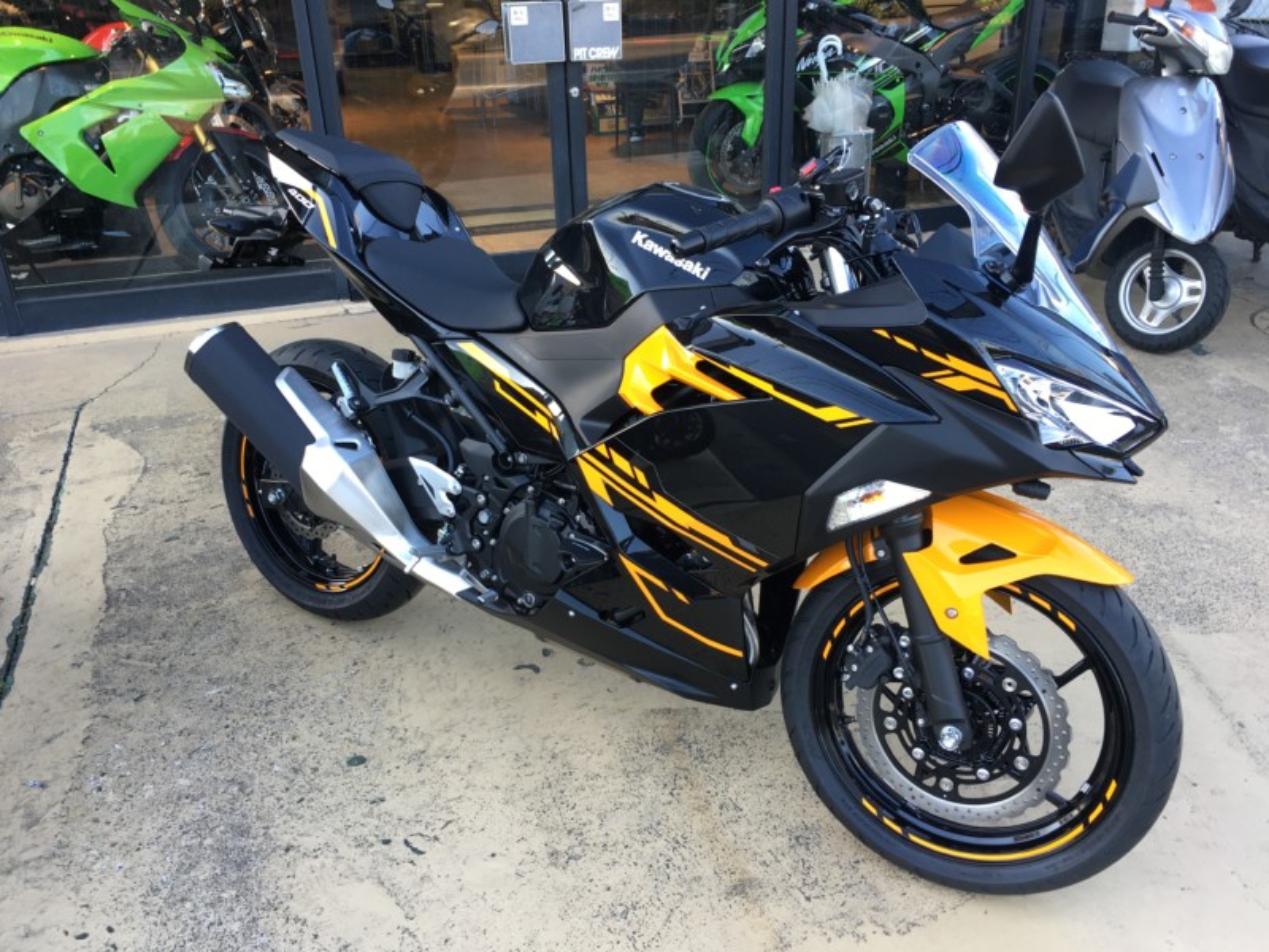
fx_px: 1063
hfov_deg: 61.7
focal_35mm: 29
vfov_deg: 48.2
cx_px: 634
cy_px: 476
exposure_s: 1/40
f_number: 2.2
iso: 25
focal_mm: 4.15
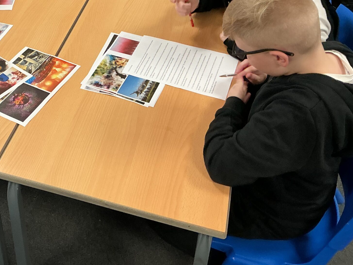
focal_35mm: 51
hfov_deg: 35.6
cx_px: 47
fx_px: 520
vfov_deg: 27.7
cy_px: 34
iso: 80
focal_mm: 3
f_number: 1.8
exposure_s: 1/60
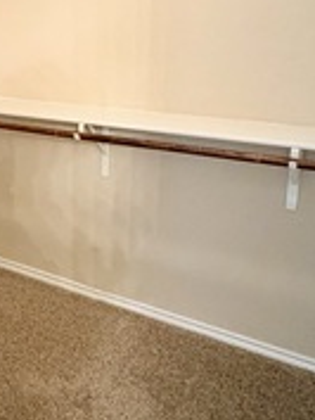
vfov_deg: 47.9
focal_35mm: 38
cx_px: 50
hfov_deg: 36.1
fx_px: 461
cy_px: 131
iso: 1000
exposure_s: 1/60
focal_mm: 2.22
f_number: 2.2
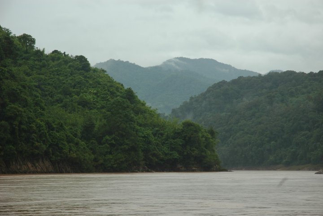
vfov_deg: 13.0
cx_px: 162
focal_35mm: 105
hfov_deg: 19.5
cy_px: 108
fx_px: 942
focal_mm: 70
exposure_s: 1/200
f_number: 7.1
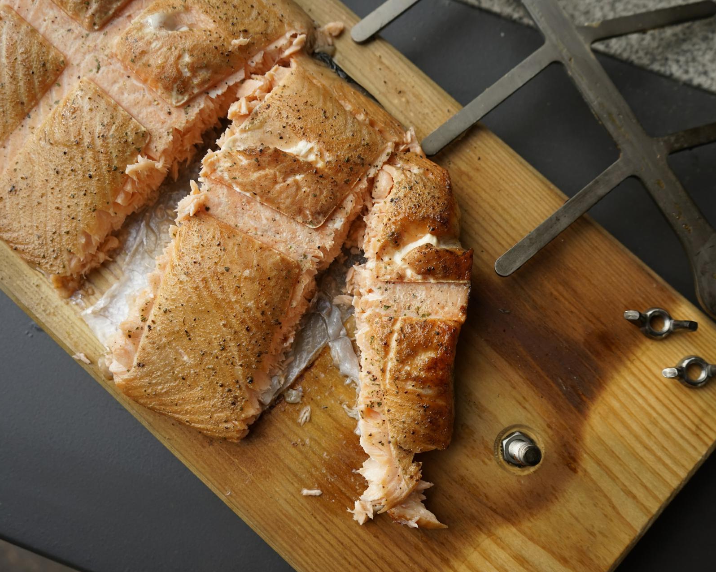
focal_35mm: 35
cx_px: 428
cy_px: 286
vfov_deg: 42.2
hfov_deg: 51.2
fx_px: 742
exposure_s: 1/640
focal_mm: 31
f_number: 4.5
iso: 400
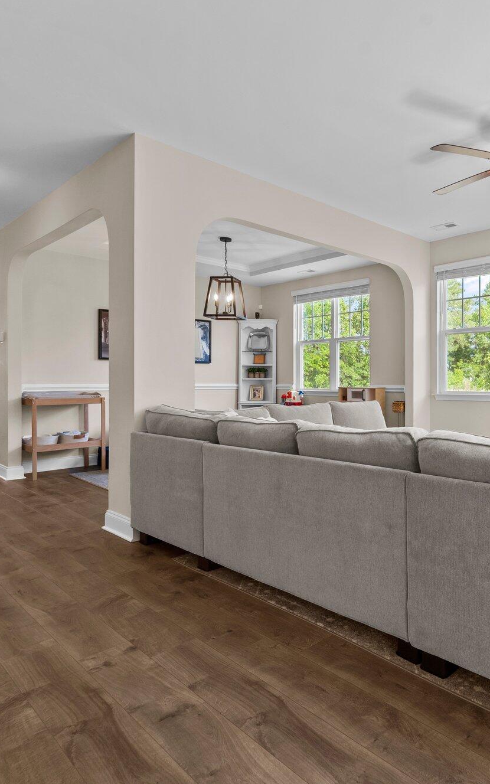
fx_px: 470
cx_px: 391
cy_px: 401
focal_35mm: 22
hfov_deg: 51.6
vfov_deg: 79.6
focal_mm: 14
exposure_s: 1/13
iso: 250
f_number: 8
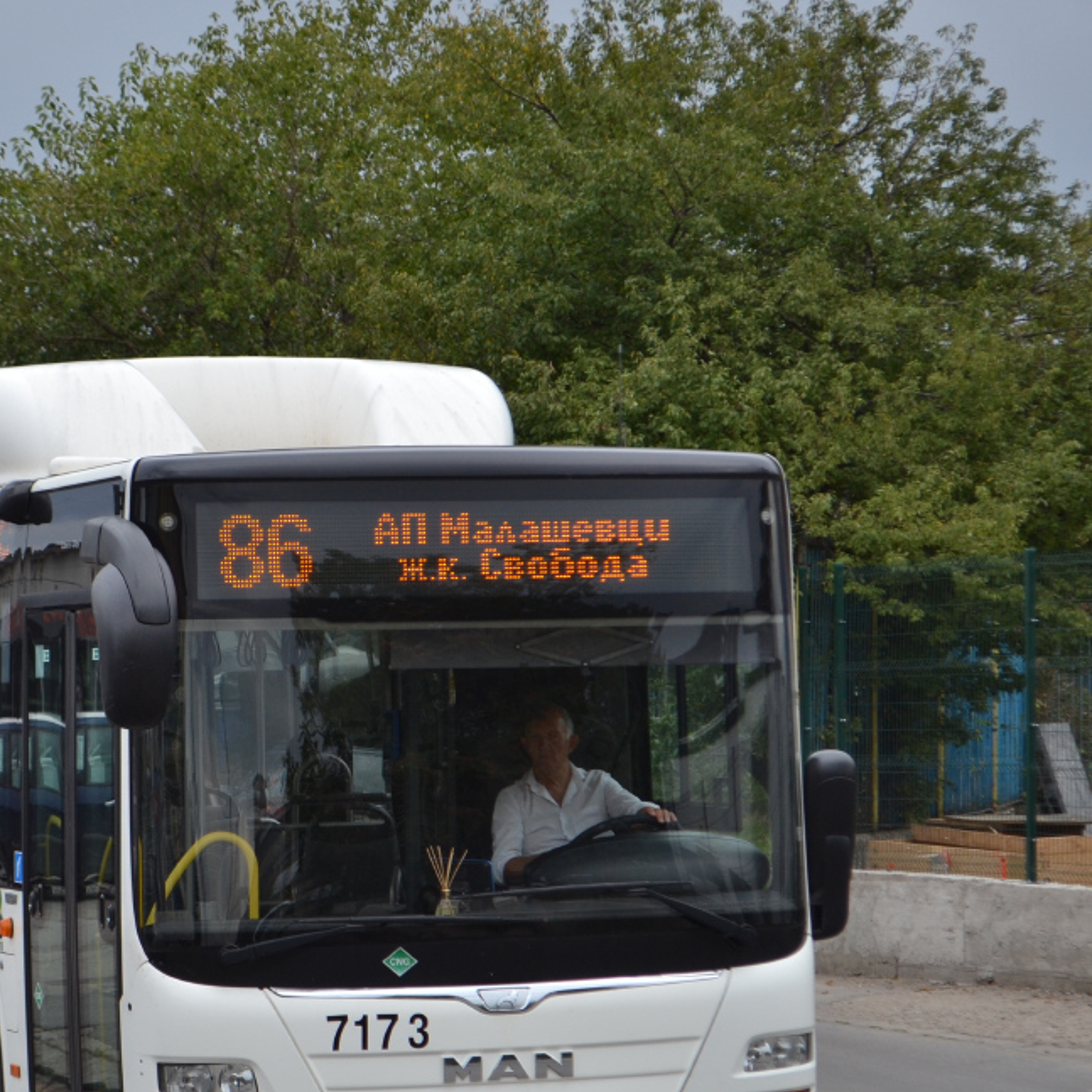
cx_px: 285
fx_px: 4390
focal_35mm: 123
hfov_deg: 14.1
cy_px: 646
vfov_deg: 14.2
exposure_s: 1/400
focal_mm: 48
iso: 200
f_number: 5.6
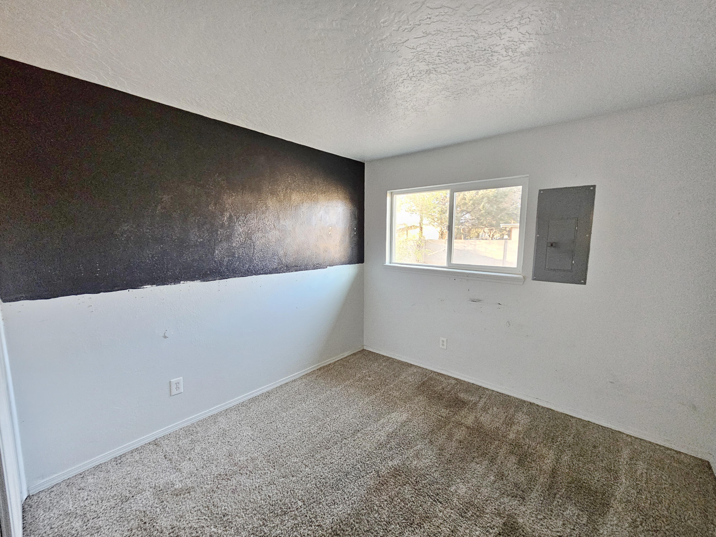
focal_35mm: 13
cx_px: 358
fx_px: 269
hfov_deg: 106.2
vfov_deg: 89.9
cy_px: 268
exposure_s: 1/39
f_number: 2.2
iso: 500
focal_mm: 2.2
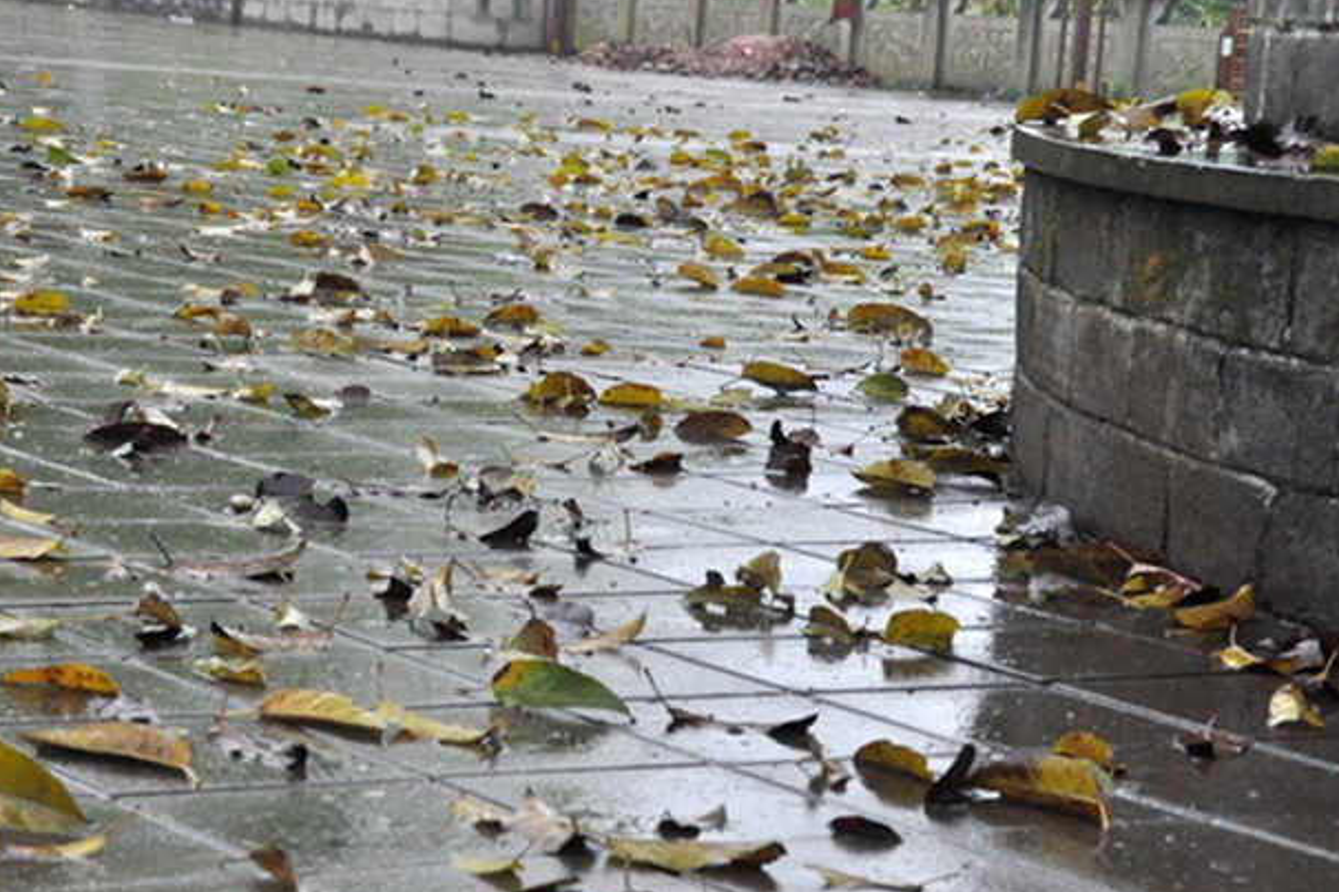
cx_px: 476
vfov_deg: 12.3
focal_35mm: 111
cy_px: 571
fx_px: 4127
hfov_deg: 18.4
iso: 3200
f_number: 13
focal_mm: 56
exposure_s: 1/2500
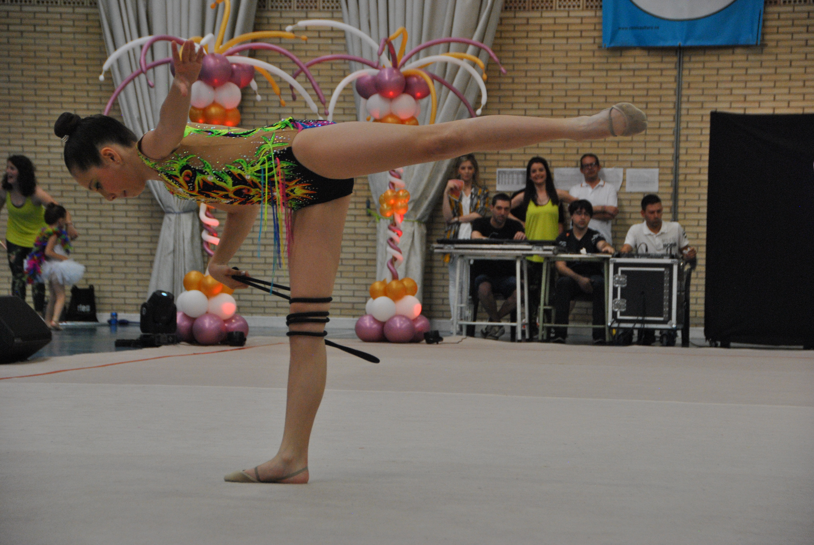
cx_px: 407
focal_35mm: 112
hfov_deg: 18.2
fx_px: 2547
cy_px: 272
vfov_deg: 12.2
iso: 800
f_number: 5.3
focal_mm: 75
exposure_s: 1/250
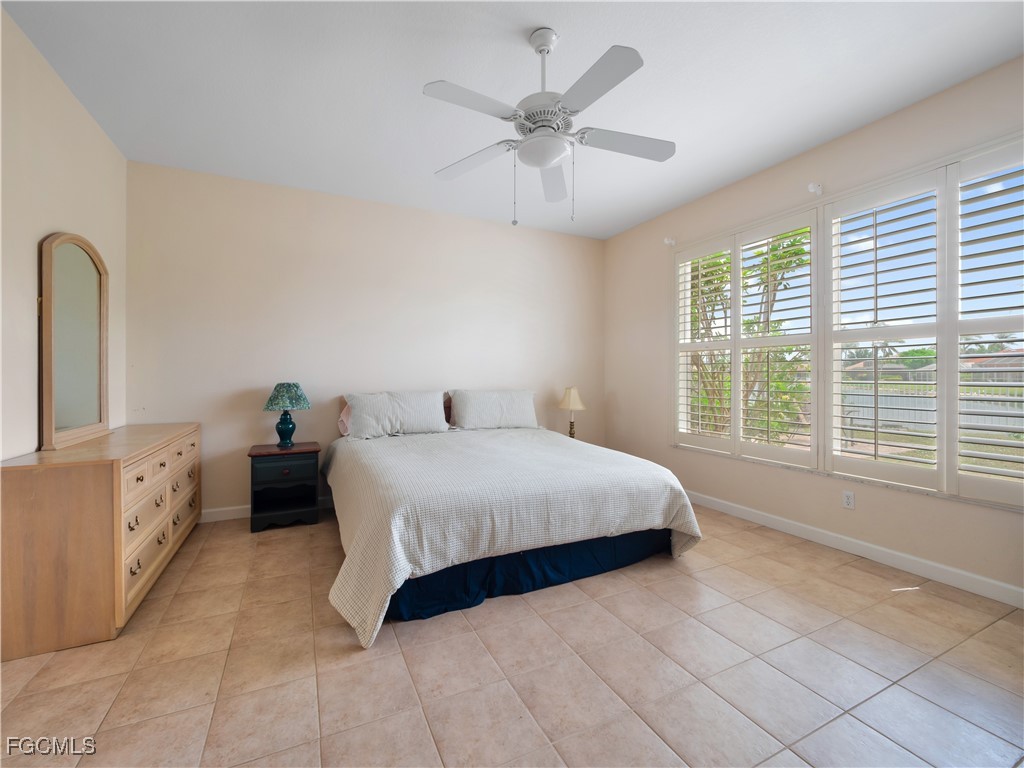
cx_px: 512
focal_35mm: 14
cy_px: 384
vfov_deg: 85.7
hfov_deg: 102.1
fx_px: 414
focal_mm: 7
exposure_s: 1/8
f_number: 7.1
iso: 200
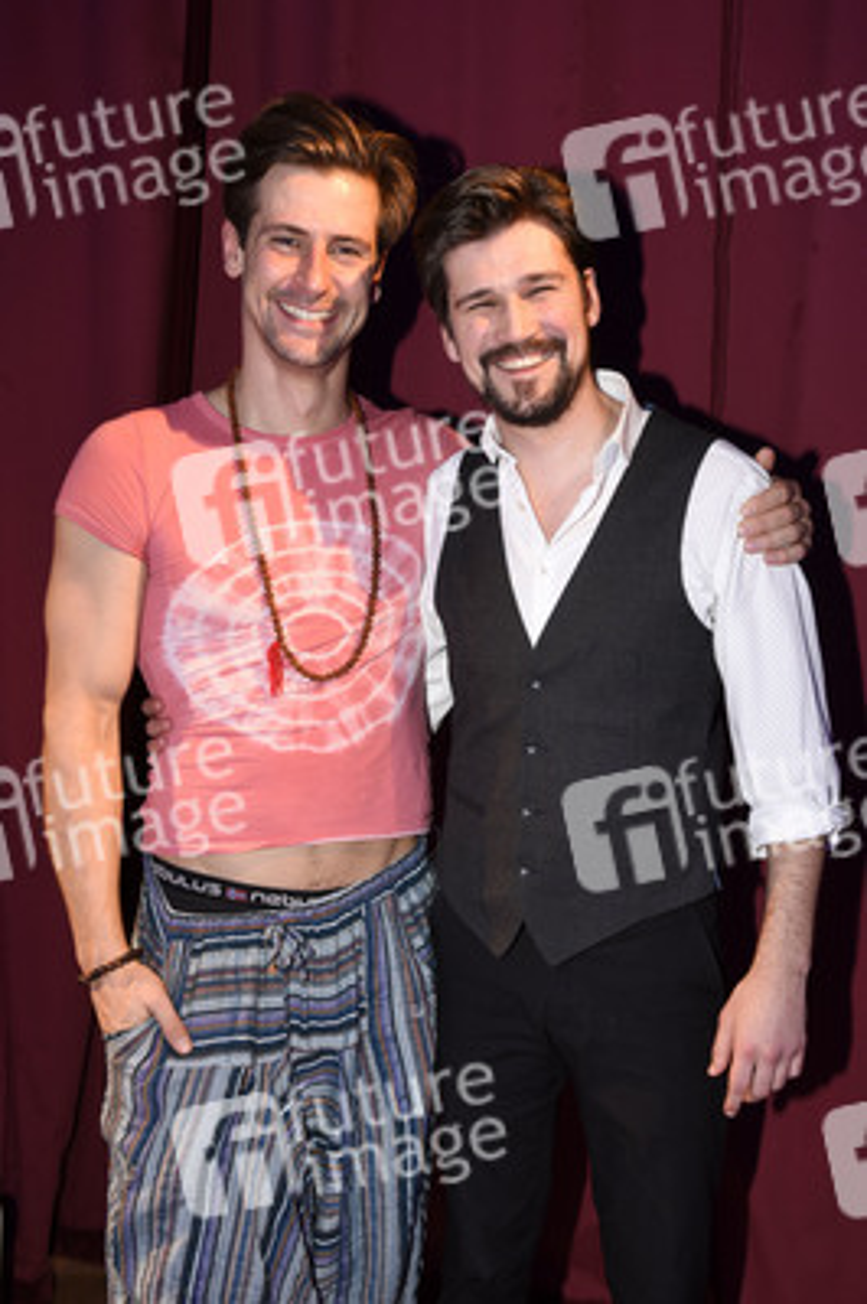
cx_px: 434
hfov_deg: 37.8
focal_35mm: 35
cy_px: 652
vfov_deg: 54.5
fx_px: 1266
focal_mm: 35
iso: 1250
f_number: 6.3
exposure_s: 1/60
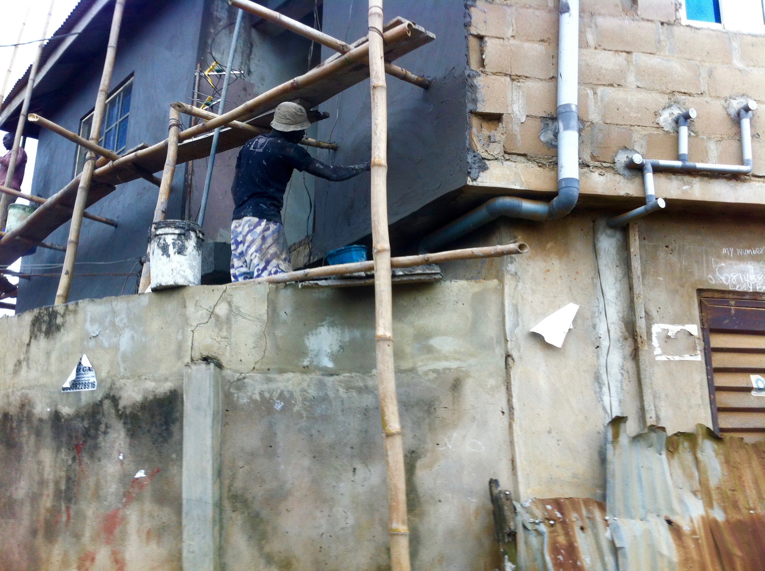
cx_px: 382
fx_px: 772
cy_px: 286
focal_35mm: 35
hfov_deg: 52.7
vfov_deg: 40.6
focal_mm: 3.85
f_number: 2.8
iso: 80
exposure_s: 1/174
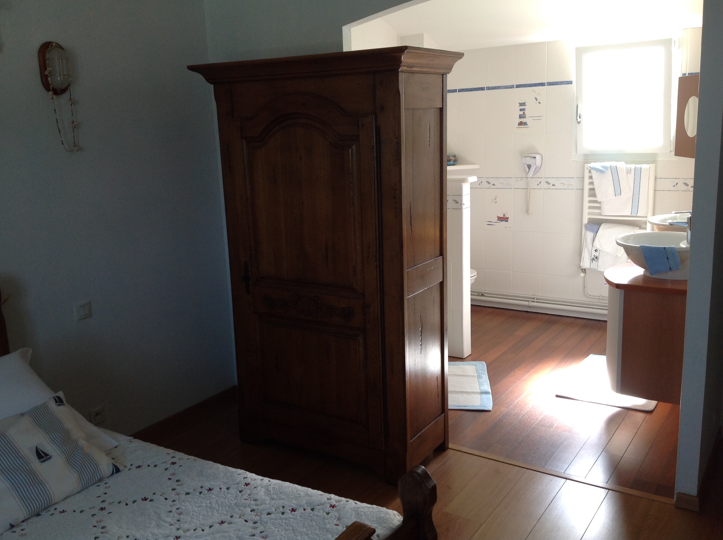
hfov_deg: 52.7
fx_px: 730
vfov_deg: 40.6
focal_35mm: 35
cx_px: 362
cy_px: 270
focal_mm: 4.28
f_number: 2.4
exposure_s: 1/30
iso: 64
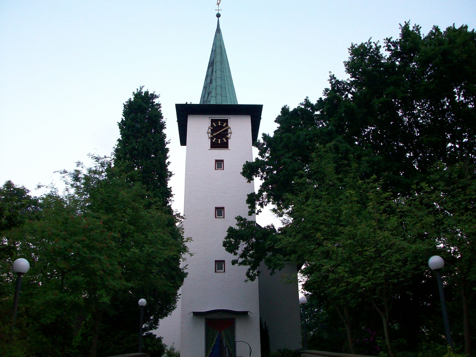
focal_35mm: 34
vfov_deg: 41.8
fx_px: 468
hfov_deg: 54.0
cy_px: 178
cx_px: 238
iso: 128
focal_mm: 5.7
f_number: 2.8
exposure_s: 1/128
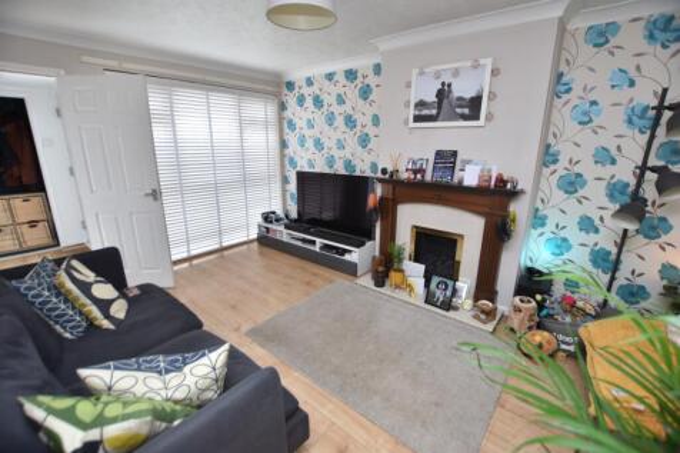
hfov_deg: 100.4
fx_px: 283
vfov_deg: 77.3
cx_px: 340
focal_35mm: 15
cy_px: 226
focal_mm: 10
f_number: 3.5
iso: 250
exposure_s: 1/15
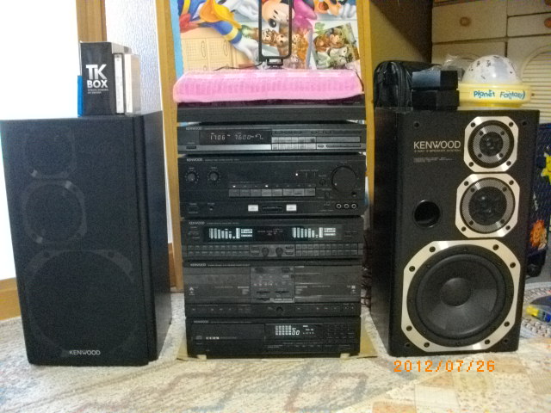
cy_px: 206
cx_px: 276
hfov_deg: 58.4
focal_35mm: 31
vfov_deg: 45.4
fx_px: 493
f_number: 2.9
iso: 800
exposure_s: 1/20
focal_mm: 5.7
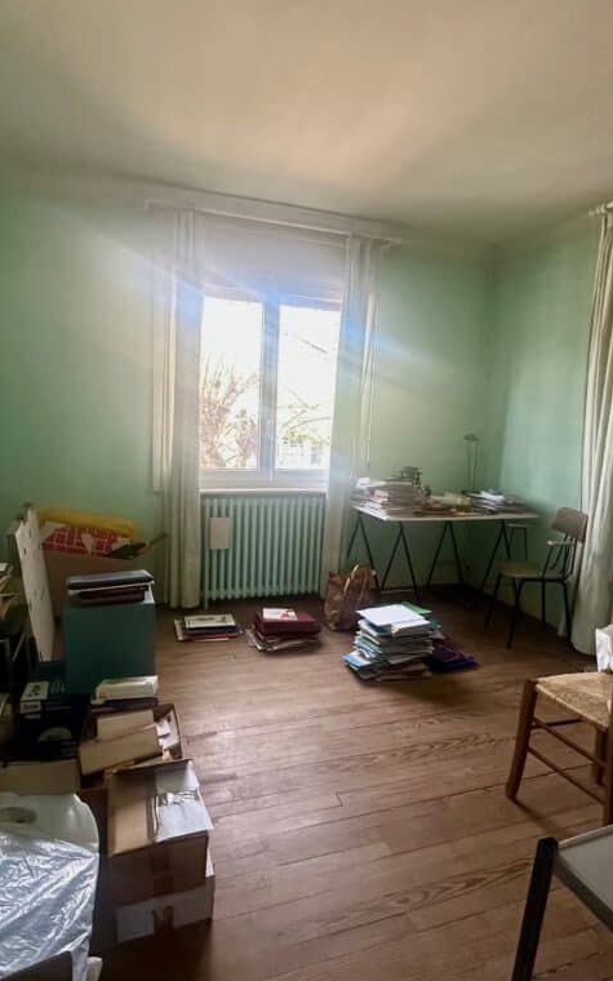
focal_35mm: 20
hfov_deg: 59.6
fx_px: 535
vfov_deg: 85.1
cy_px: 487
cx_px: 298
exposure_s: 1/78
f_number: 2.2
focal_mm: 2.22
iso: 320
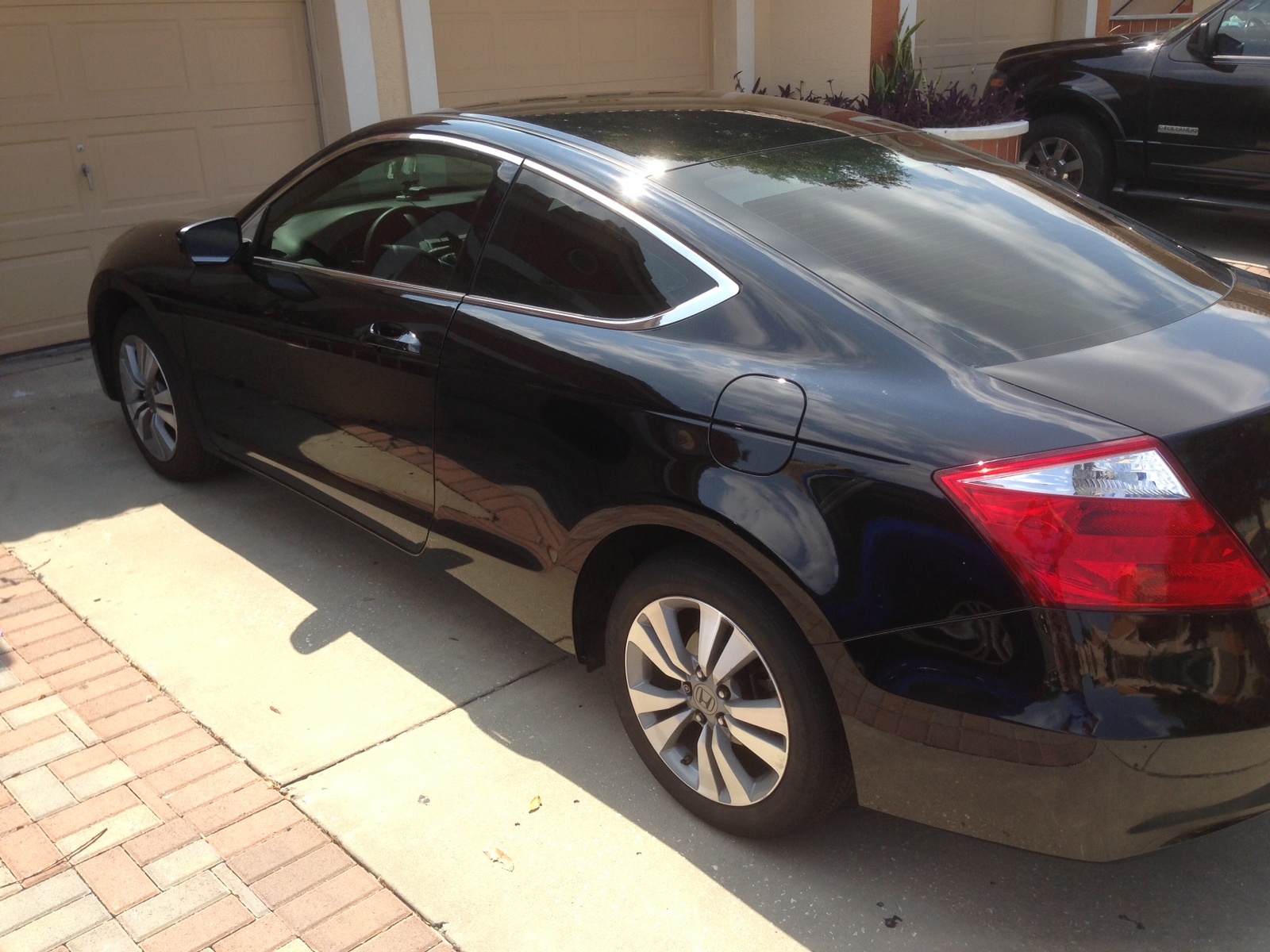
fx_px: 1211
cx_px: 635
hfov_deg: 55.4
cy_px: 476
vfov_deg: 42.9
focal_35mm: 33
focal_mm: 4.13
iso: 50
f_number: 2.4
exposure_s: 1/704
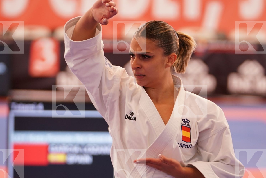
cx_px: 130
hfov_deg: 7.5
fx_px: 2024
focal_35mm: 274
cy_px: 101
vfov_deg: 5.0
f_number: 2.8
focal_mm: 150
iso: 1250
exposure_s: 1/500
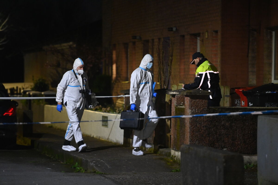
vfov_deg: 6.9
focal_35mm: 200
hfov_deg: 10.3
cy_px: 92
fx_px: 1544
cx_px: 139
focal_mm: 200
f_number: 2.8
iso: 10000
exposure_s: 1/50
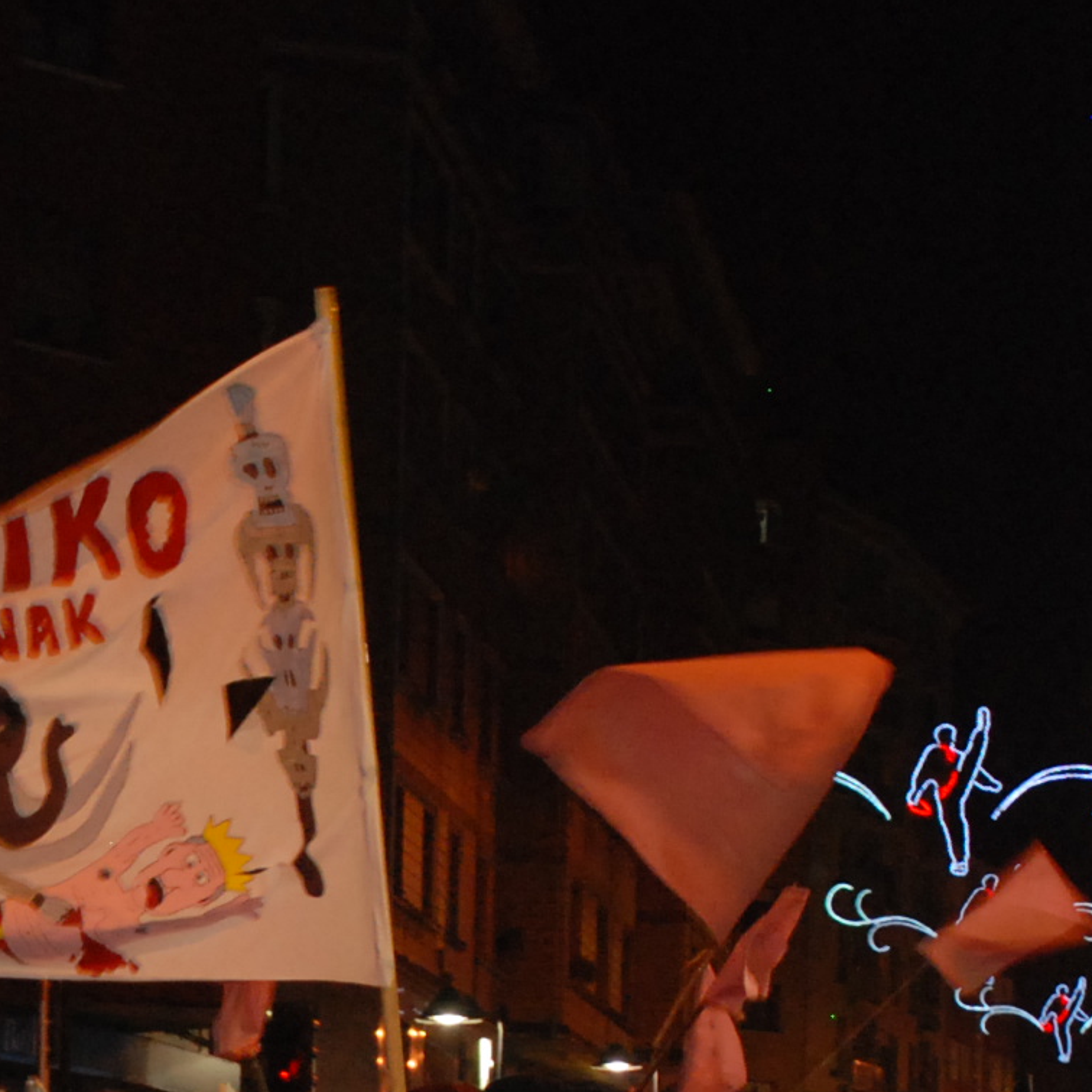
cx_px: -39
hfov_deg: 12.6
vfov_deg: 12.6
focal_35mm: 137
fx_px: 4890
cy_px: 1066
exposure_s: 1/30
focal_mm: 28
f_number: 4
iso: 800
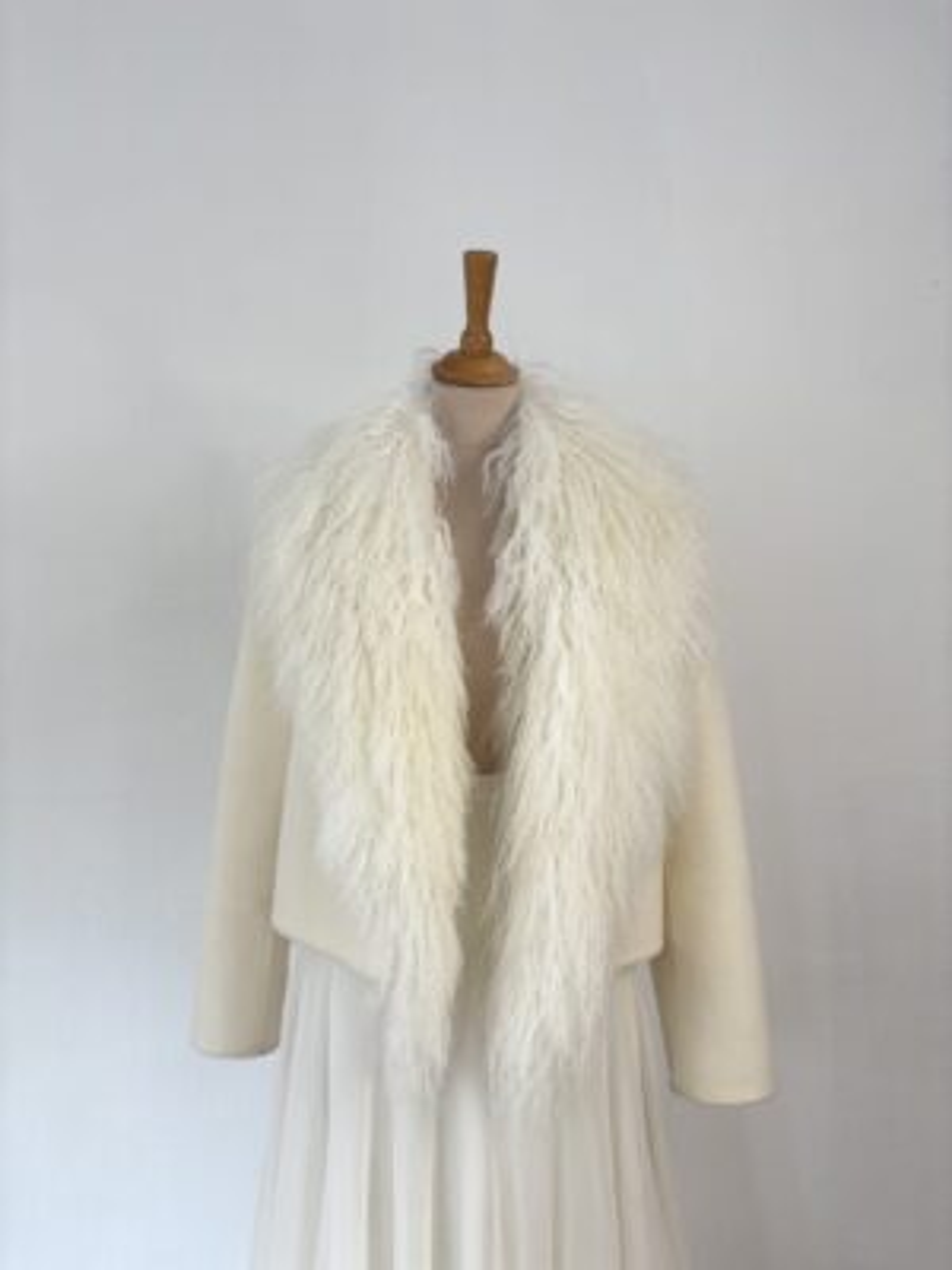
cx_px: 476
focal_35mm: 26
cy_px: 635
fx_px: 953
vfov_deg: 67.3
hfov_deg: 53.1
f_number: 1.6
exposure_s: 1/114
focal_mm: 5.96
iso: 32
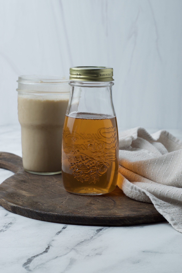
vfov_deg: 27.0
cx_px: 91
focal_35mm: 75
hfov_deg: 18.2
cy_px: 136
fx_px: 569
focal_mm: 50
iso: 640
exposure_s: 1/100
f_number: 10
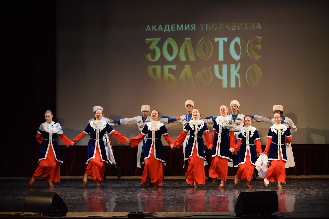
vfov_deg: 12.5
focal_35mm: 110
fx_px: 1006
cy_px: 110
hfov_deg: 18.6
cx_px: 164
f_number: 2.8
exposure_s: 1/400
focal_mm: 110
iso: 2500
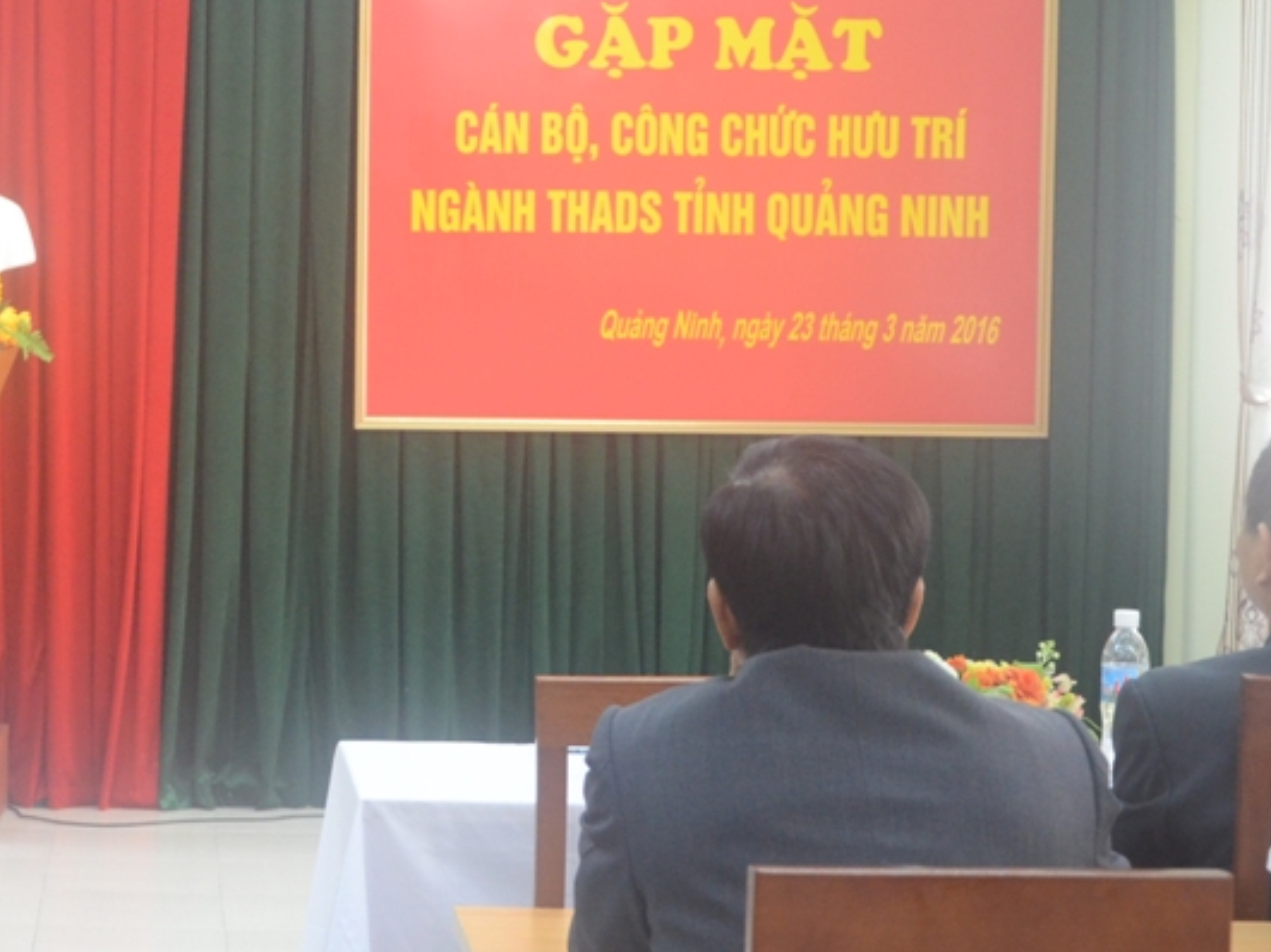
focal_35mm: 89
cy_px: 336
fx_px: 3266
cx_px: 74
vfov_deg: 16.6
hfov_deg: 21.4
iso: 1600
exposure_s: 1/60
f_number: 4.2
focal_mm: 32
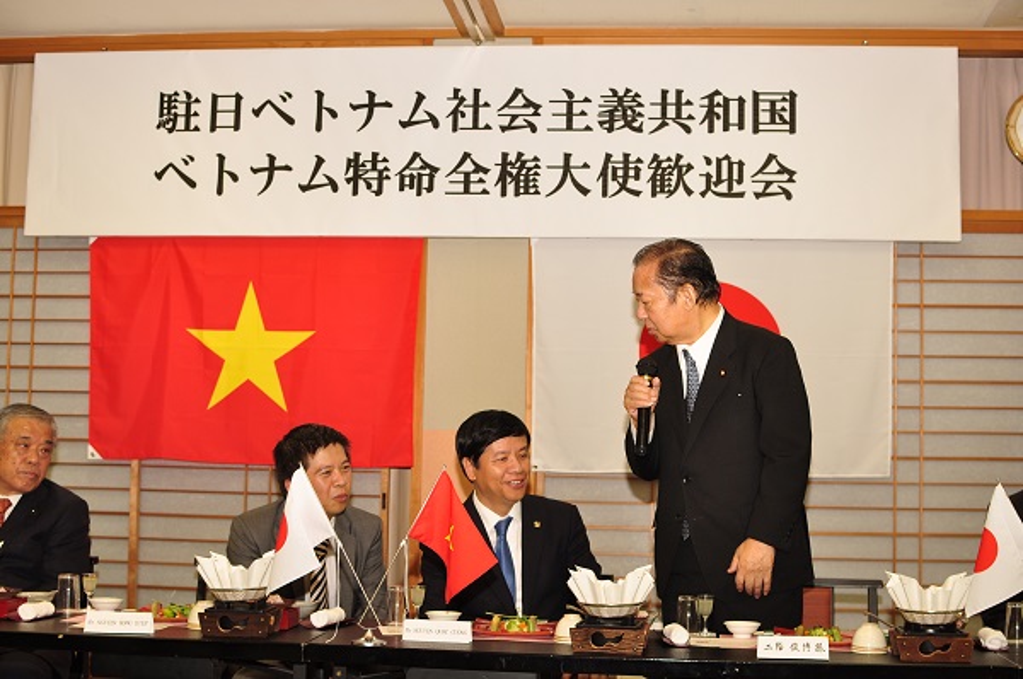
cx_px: 512
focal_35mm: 52
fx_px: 1489
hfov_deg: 37.9
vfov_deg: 25.7
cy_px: 340
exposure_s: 1/60
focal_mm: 35
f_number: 4
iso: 200
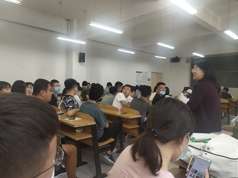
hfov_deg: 60.0
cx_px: 119
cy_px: 89
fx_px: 206
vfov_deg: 46.8
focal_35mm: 30
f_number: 1.8
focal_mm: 4.35
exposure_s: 1/100
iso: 144
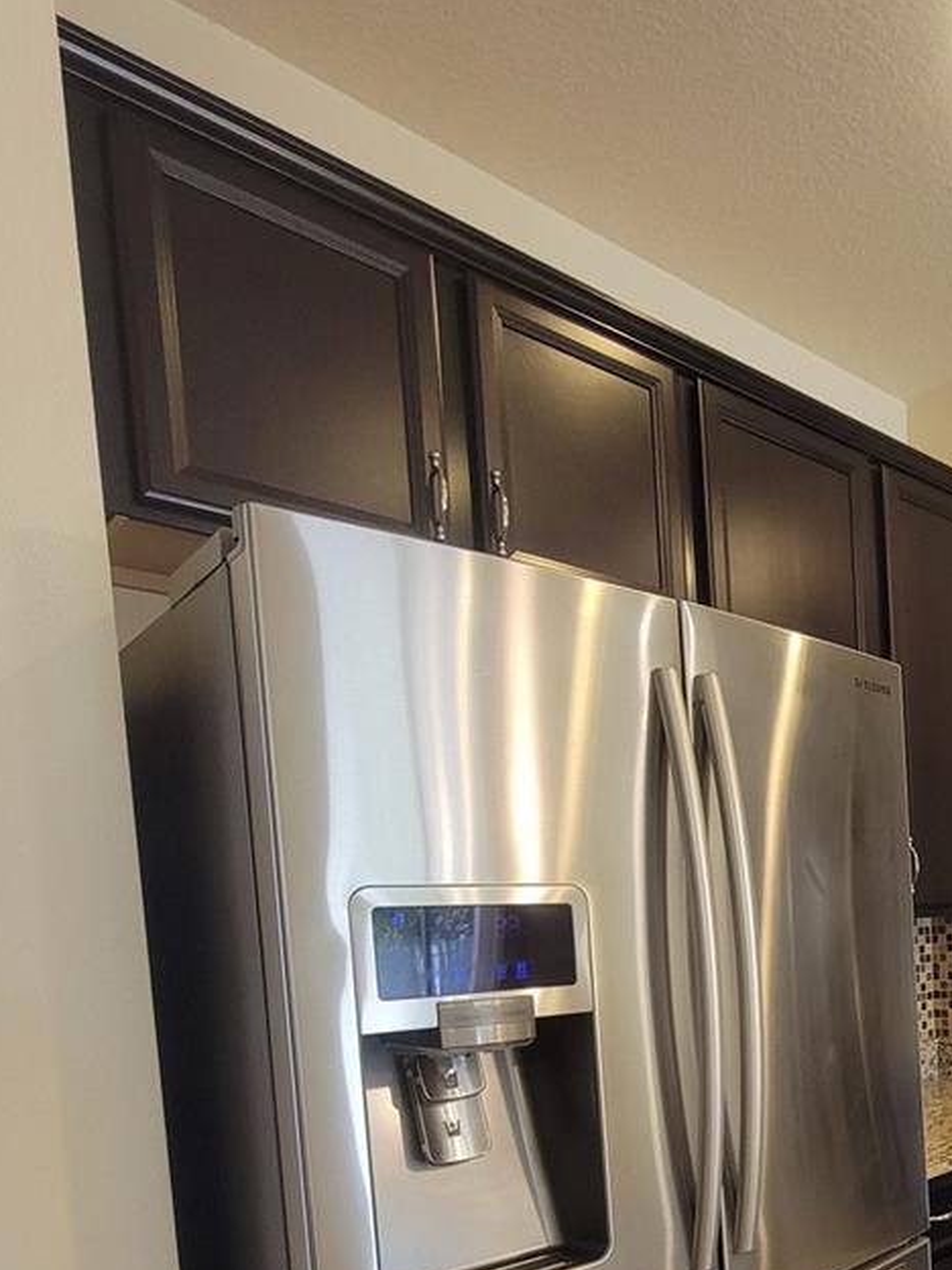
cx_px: 869
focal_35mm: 25
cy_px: 987
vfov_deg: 64.2
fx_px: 917
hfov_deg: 48.7
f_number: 2.2
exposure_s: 1/60
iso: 320
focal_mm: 2.2
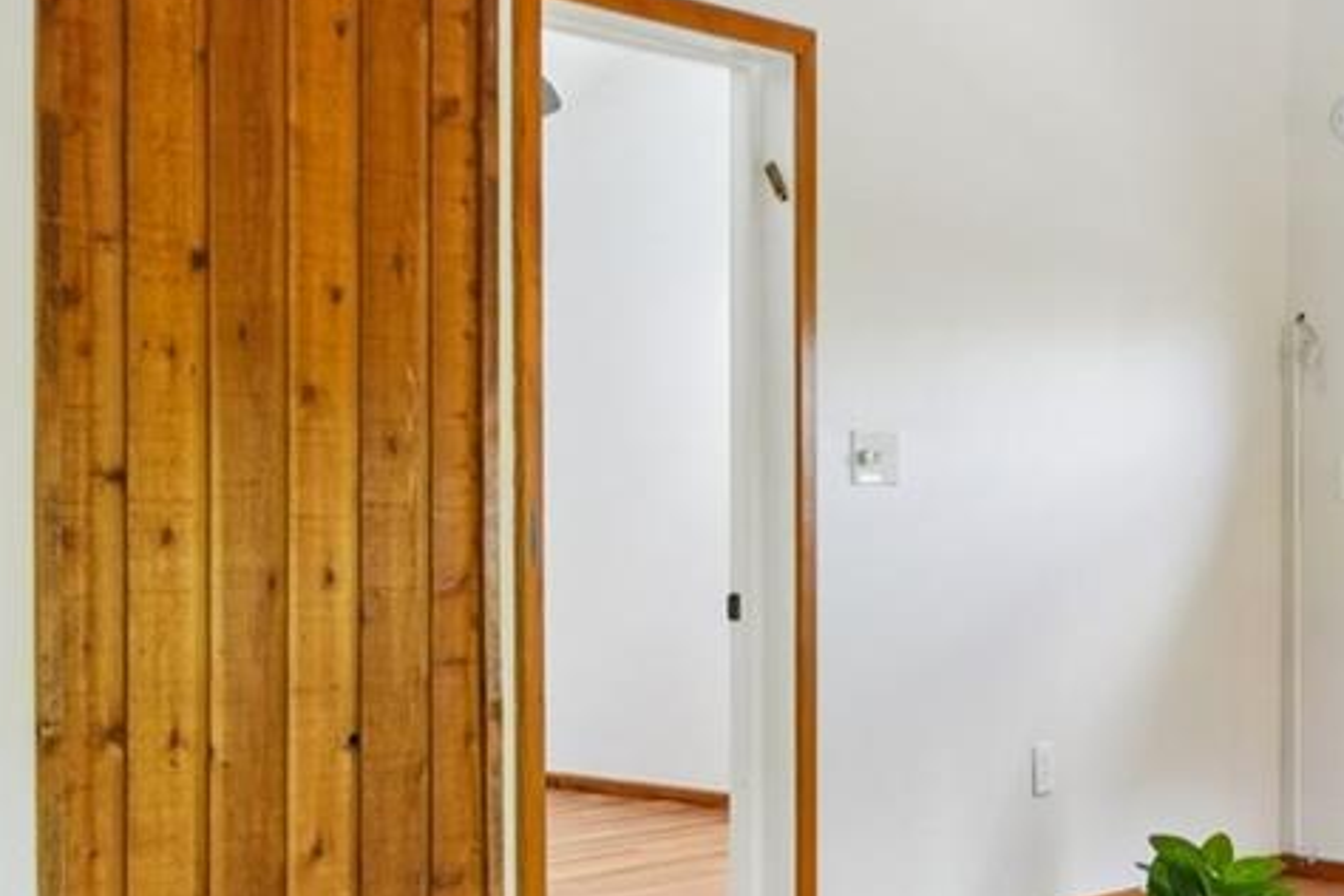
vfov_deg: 24.3
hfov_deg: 35.8
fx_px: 2079
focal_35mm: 56
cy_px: 513
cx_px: 646
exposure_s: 1/30
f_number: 8
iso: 800
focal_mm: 11
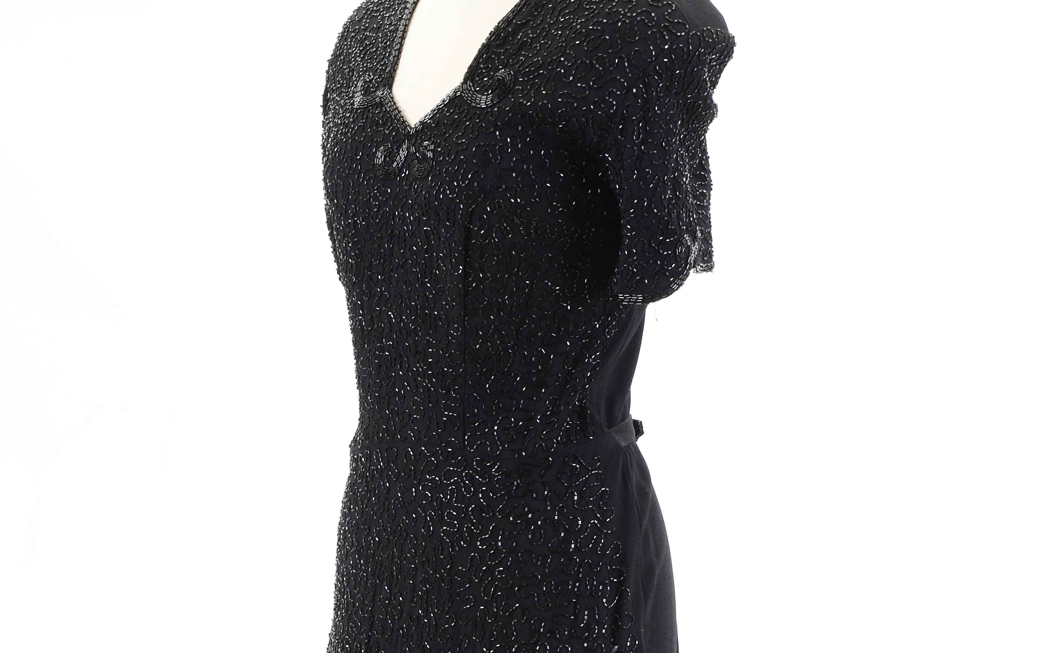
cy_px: 697
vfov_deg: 9.1
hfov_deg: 14.6
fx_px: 4072
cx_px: 522
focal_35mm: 143
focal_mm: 62
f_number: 10
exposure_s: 1/80
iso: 400
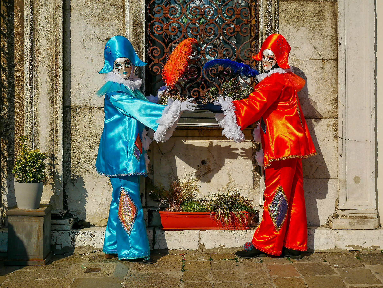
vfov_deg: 30.3
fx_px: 531
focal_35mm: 48
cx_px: 192
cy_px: 144
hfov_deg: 39.6
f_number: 3.5
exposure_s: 1/5000
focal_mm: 24
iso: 200
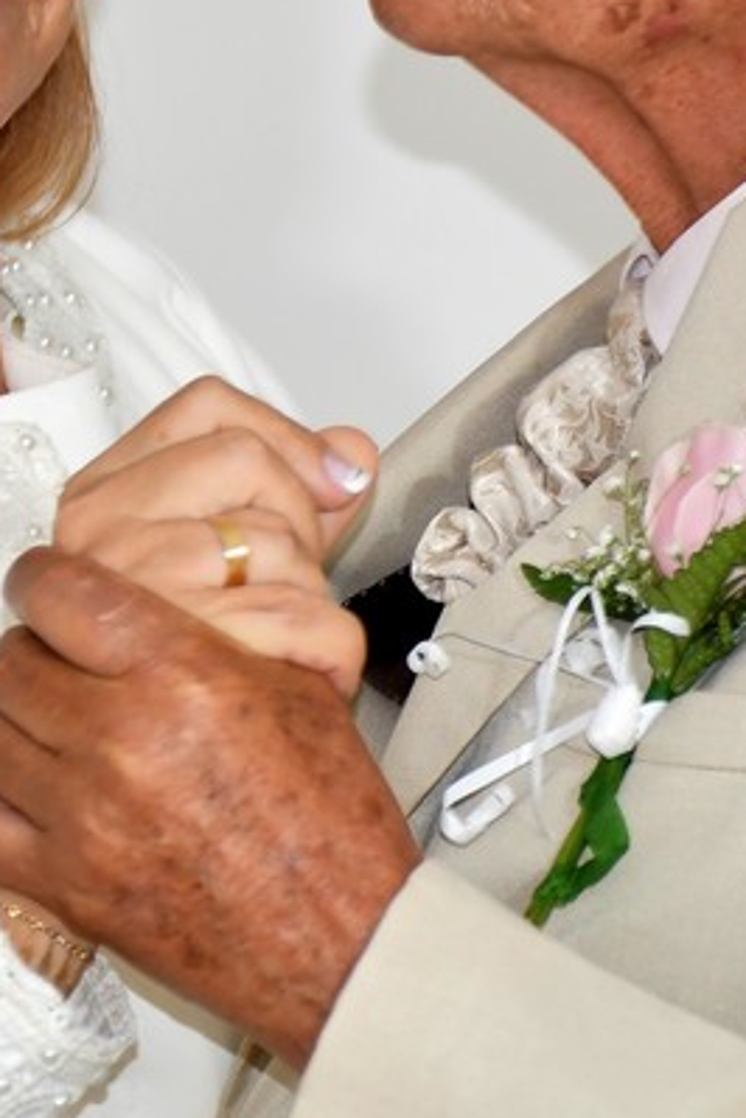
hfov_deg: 4.1
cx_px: -93
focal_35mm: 337
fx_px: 10474
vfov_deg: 6.1
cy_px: 317
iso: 450
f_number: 5
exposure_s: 1/60
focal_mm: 75
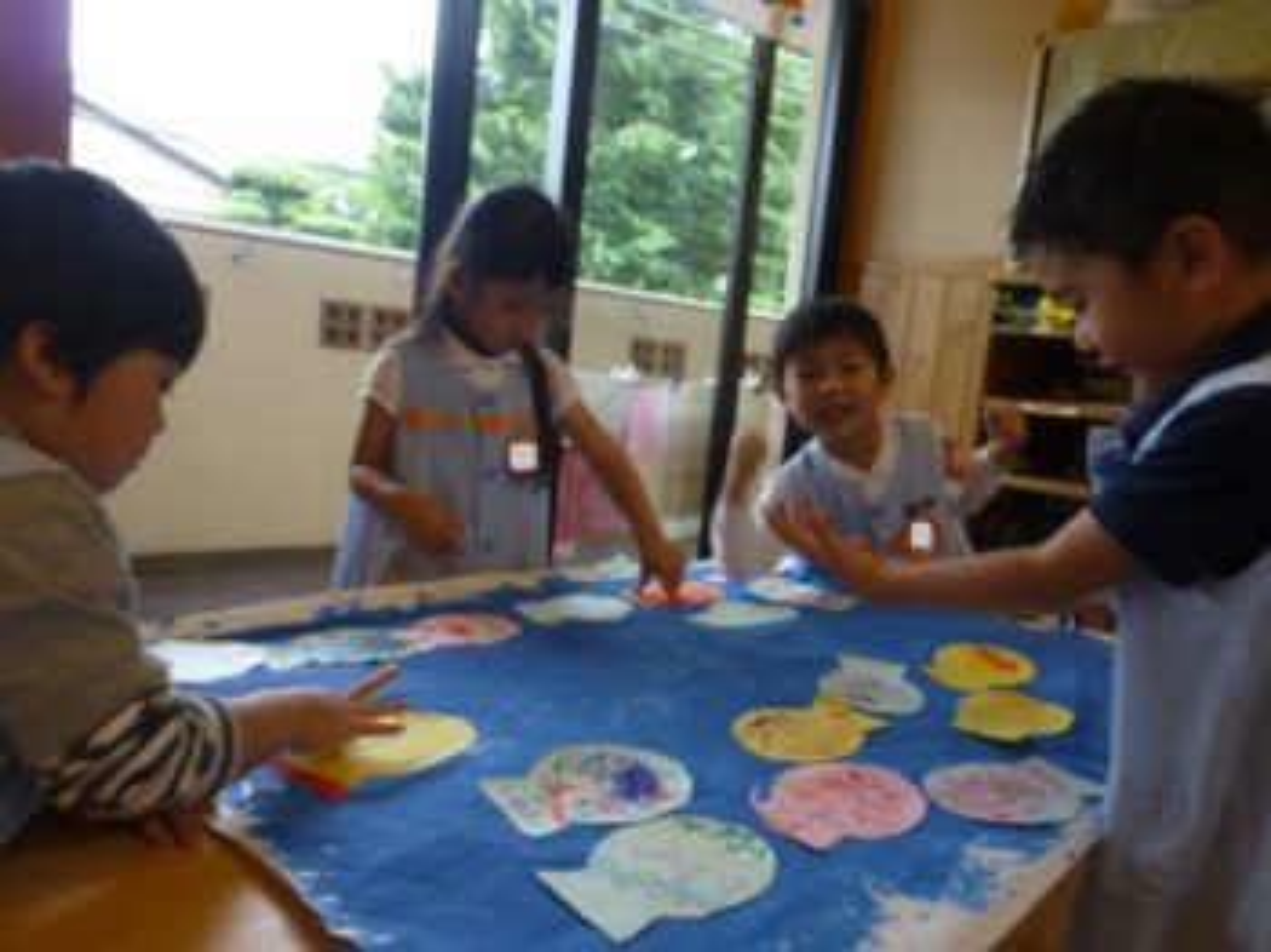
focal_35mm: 24
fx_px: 881
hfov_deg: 71.6
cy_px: 476
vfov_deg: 56.8
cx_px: 636
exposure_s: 1/60
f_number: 3.3
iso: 200
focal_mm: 4.3
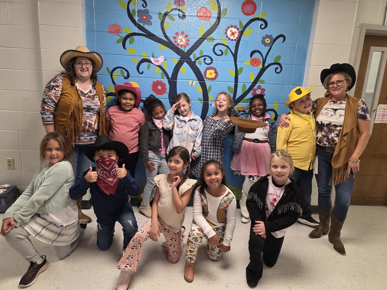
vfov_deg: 58.9
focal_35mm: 23
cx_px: 194
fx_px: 257
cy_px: 145
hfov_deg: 73.9
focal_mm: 6.3
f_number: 1.7
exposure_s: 1/120
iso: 160
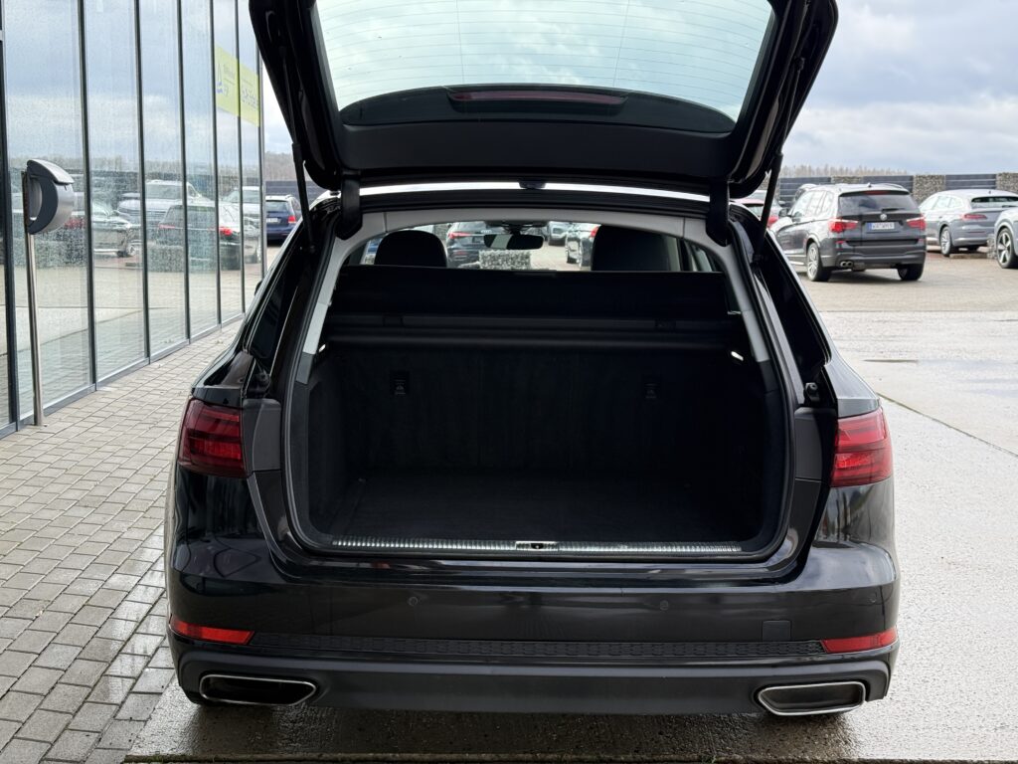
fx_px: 1412
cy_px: 382
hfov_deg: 39.7
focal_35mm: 48
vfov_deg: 30.3
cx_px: 509
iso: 100
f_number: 1.78
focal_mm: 6.76
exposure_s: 1/975
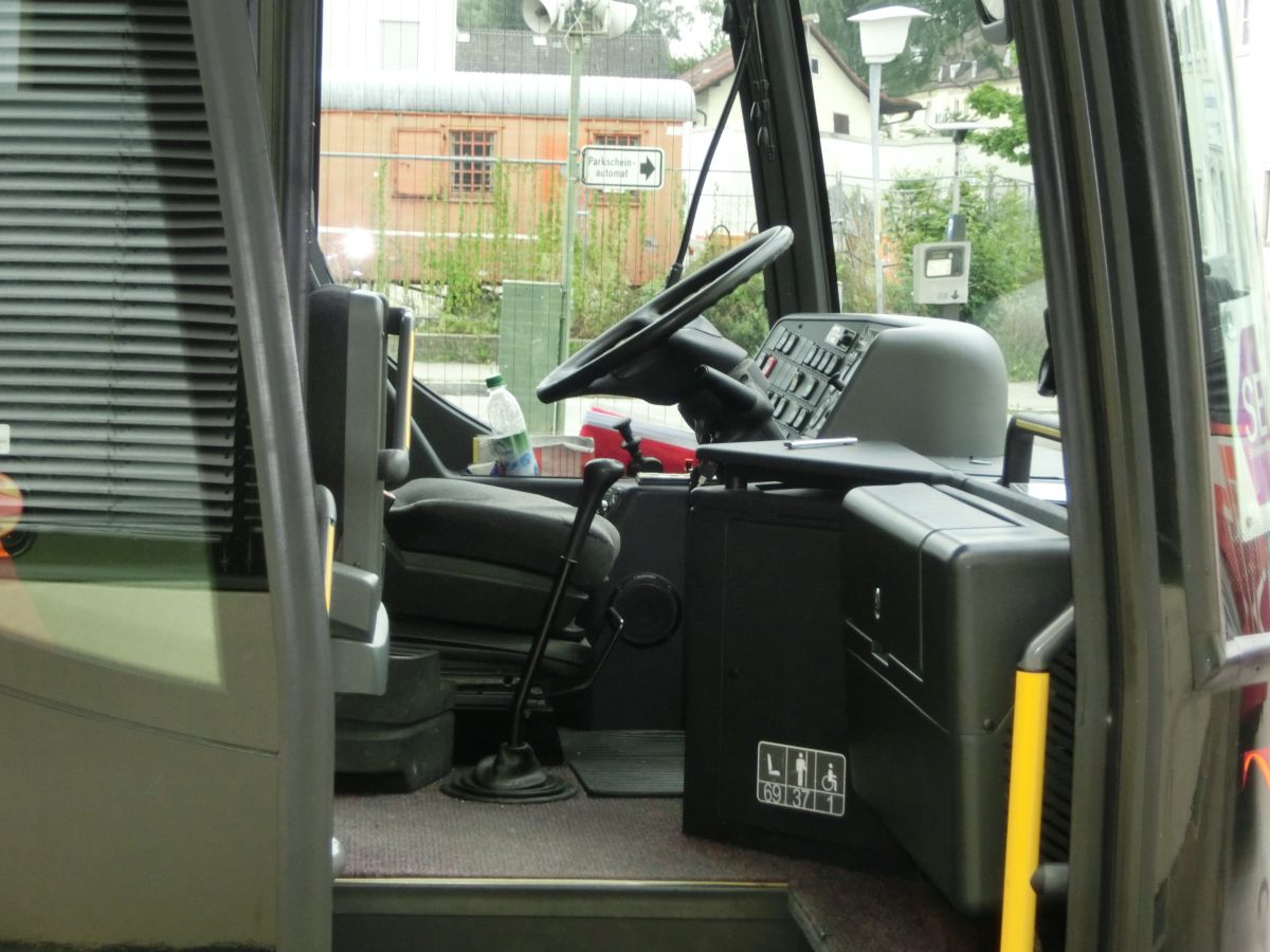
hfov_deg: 25.0
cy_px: 476
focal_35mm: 78
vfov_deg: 18.9
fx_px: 2862
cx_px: 635
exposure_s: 1/60
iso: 400
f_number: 4.9
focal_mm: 13.79
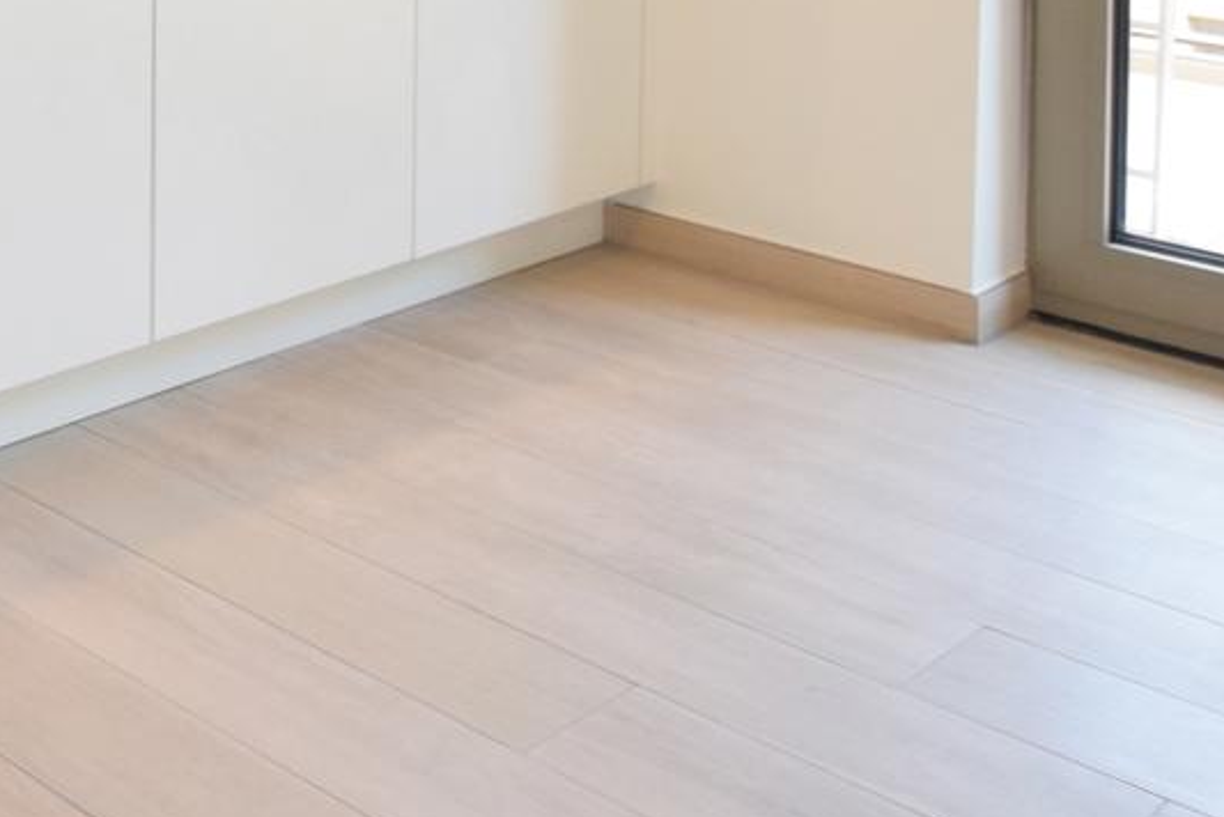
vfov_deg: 21.4
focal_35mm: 56
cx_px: -384
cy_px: -326
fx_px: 1894
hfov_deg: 28.9
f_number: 3.5
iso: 800
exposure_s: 1/60
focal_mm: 11
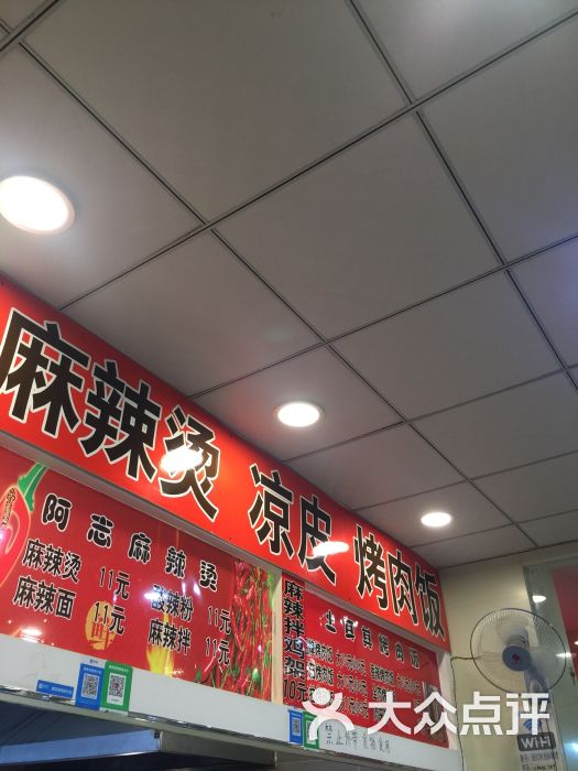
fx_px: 646
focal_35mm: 29
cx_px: 289
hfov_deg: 48.2
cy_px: 386
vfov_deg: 61.7
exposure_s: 1/33
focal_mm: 4.15
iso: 50
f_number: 2.2
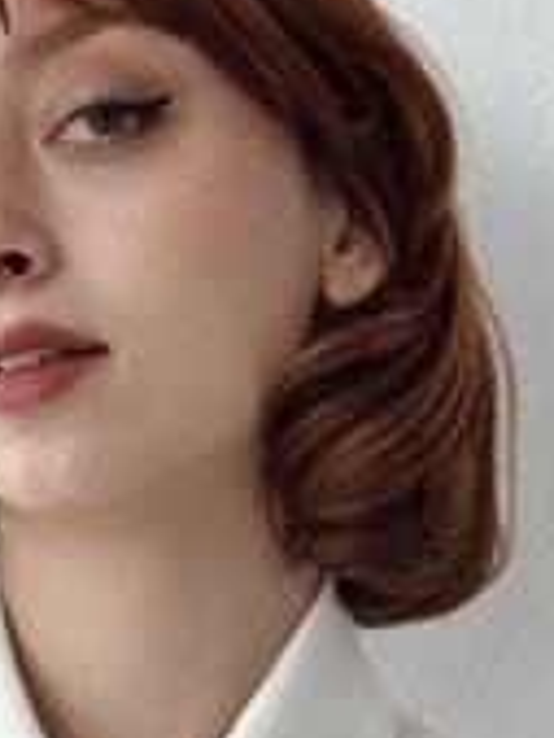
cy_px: 884
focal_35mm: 151
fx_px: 3218
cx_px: 214
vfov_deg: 12.7
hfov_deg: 9.8
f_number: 1.78
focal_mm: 6.86
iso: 80
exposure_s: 1/709
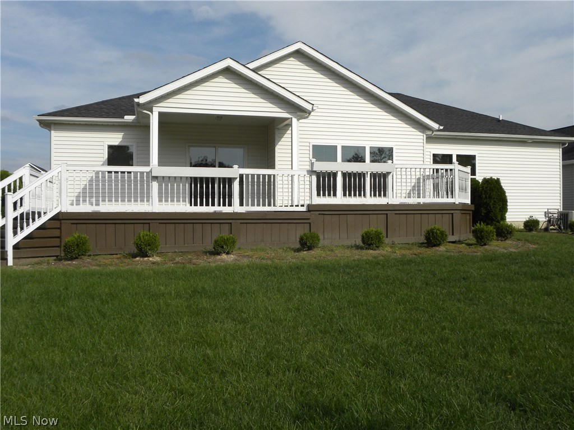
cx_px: 287
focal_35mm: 33
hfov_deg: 55.4
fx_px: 547
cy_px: 215
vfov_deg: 42.9
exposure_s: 1/395
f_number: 5.6
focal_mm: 5.9
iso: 64
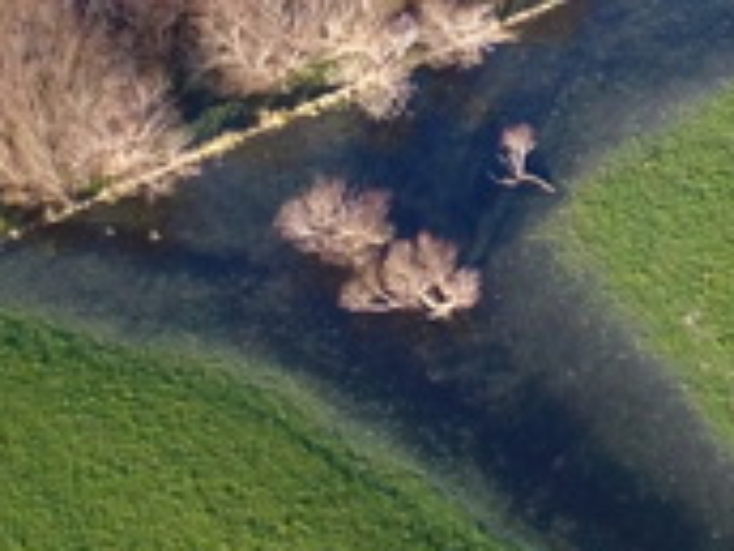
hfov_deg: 15.2
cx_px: 704
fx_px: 2714
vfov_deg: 11.5
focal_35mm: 128
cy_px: -15
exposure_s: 1/100
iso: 191
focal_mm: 3.61
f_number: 2.8
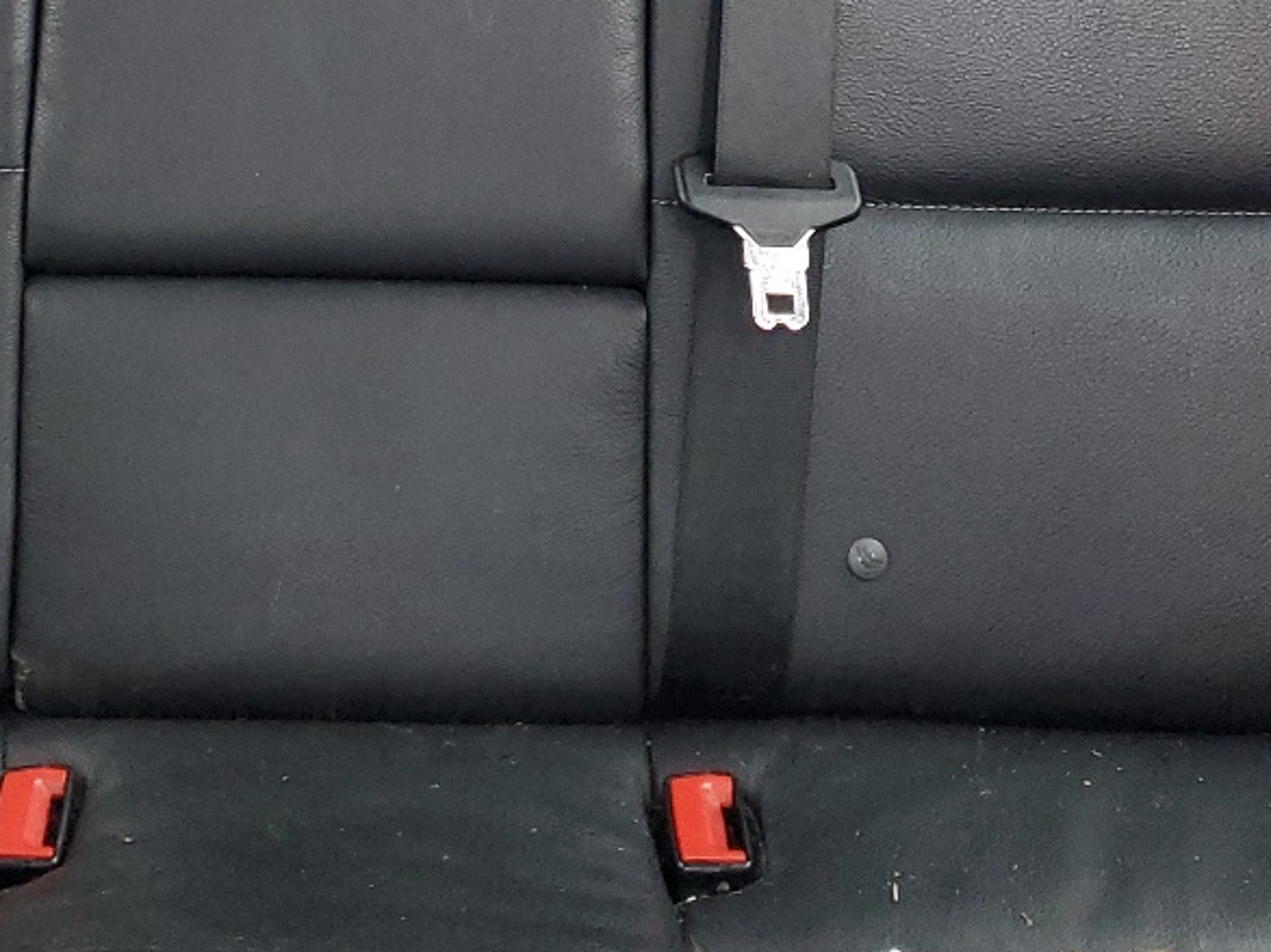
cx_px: 455
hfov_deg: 27.3
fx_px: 2606
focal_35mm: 71
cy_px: -286
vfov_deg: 19.2
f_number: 1.5
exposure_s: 1/60.2
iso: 179
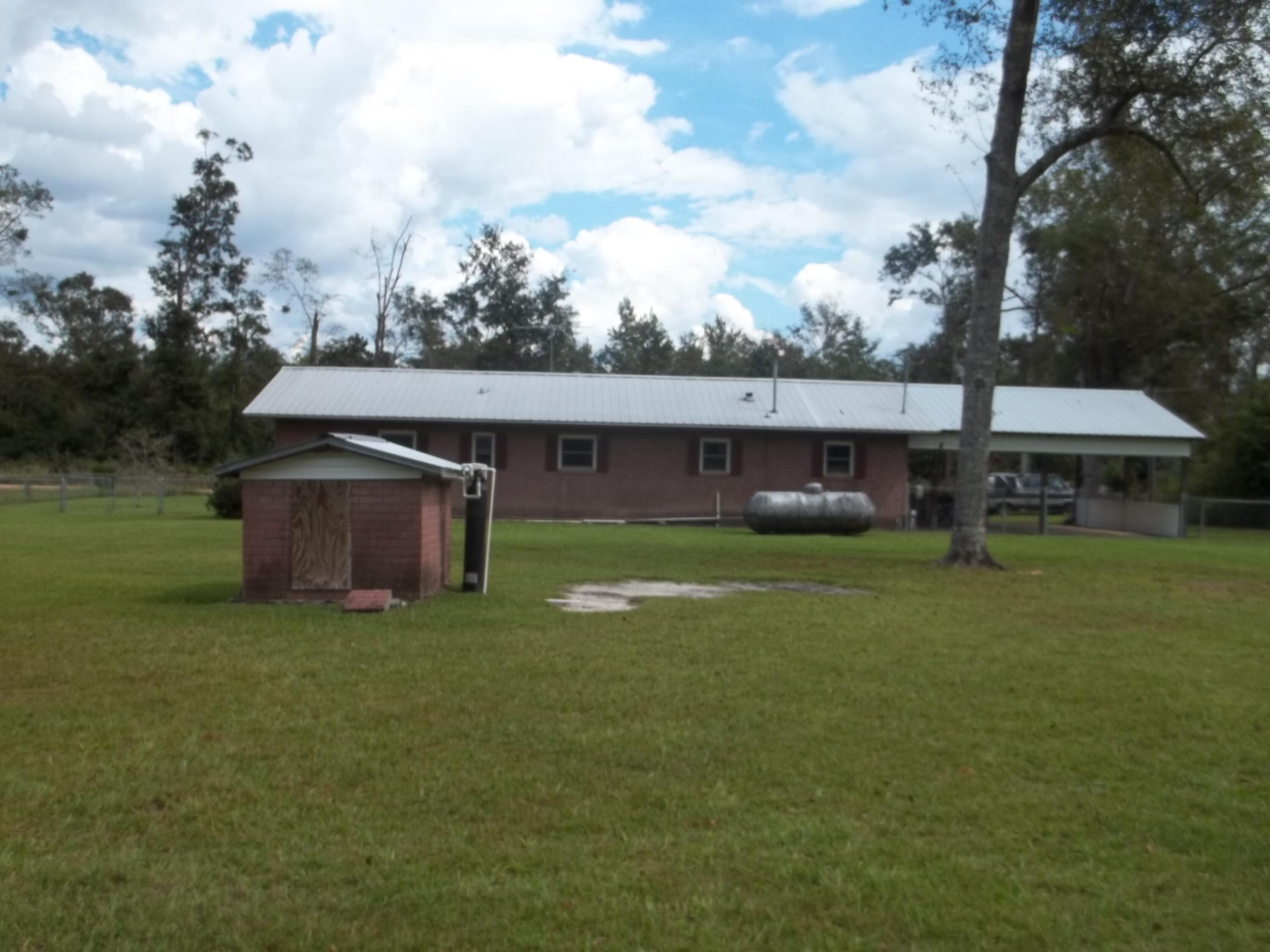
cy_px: 476
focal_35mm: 33
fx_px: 1211
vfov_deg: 42.9
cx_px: 635
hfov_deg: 55.4
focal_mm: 5.9
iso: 64
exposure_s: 1/125
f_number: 8
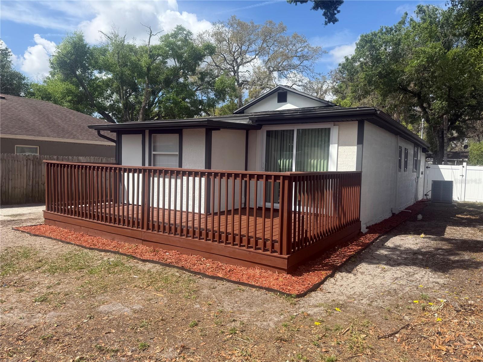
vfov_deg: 56.8
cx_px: 242
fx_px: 335
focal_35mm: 24
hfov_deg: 71.6
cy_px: 181
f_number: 1.78
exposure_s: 1/3425
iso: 80
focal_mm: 6.76
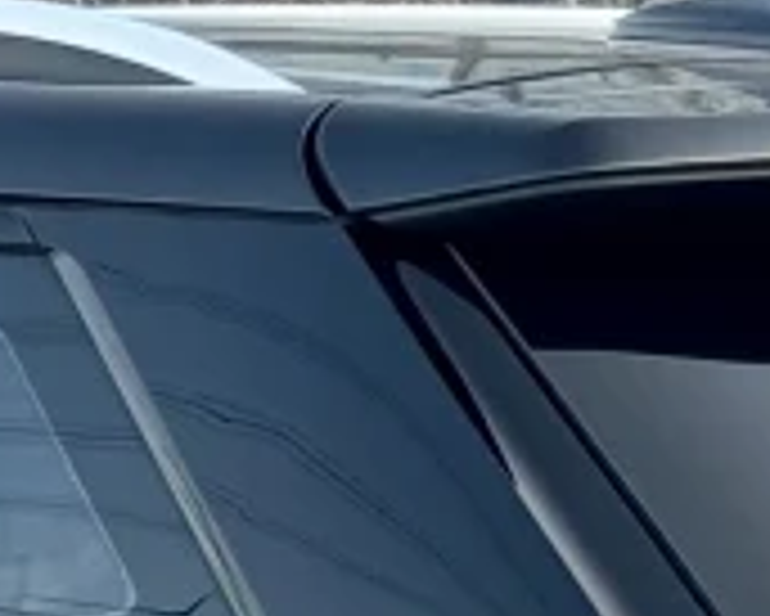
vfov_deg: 3.9
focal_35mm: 395
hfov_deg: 4.8
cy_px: 1232
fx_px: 9007
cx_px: -572
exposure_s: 1/132
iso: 64
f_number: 1.78
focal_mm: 6.76
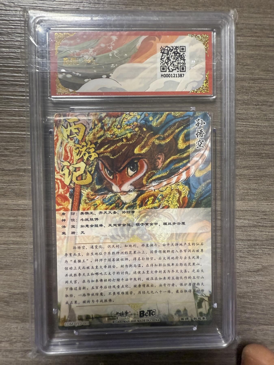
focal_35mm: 24
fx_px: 253
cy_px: 182
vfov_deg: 71.6
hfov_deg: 56.8
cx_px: 137
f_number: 2.2
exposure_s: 1/100
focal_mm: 2.22
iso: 250
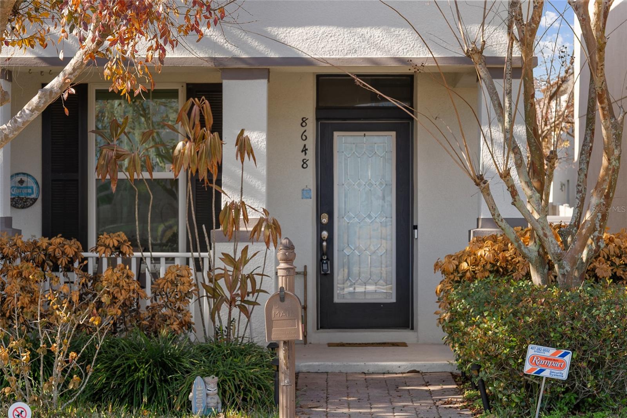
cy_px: 209
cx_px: 314
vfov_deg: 12.2
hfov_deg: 18.3
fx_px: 1951
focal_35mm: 112
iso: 80
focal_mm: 75
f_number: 8
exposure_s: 1/10
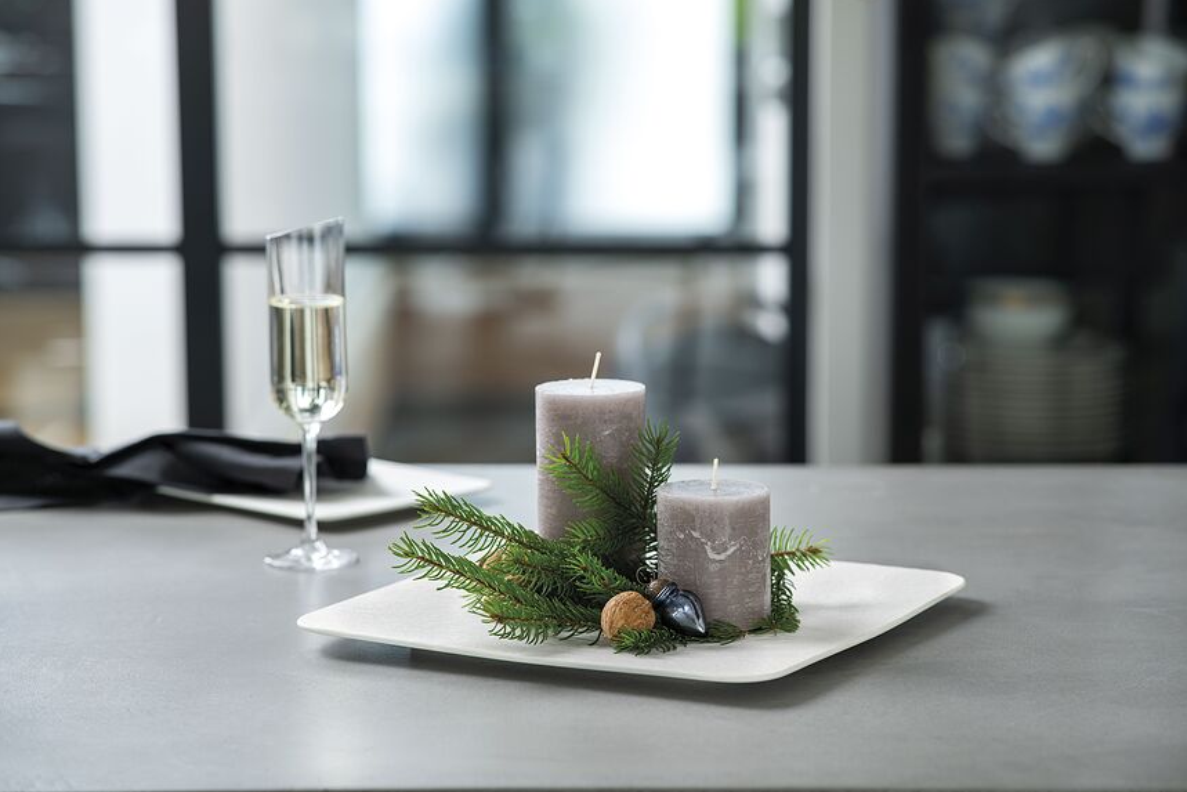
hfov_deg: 19.3
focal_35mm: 106
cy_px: 394
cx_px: 596
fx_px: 3495
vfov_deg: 12.9
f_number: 4
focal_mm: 105
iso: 100
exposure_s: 1/10
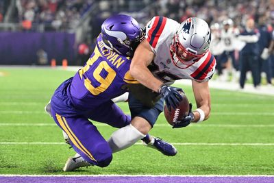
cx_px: 137
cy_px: 92
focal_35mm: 104
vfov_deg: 13.2
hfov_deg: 19.6
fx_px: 792
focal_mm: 104
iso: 2000
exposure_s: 1/1250
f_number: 2.8
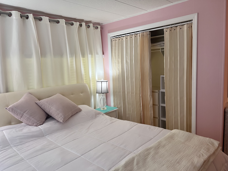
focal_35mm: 26
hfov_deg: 67.3
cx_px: 114
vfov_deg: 53.1
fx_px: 171
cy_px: 86
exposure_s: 1/60
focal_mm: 5.7
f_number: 1.5
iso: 160
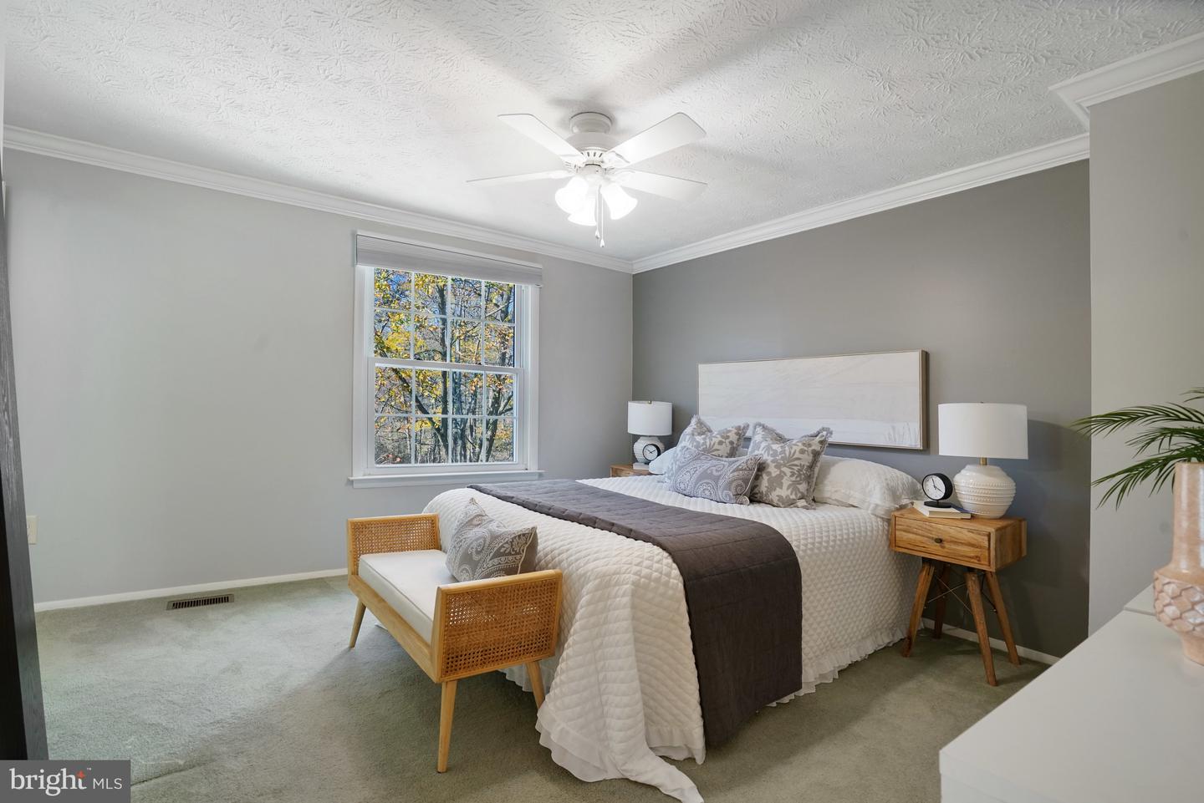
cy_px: 402
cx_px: 602
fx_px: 535
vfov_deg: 73.8
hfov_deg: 96.7
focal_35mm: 16
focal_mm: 16
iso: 1250
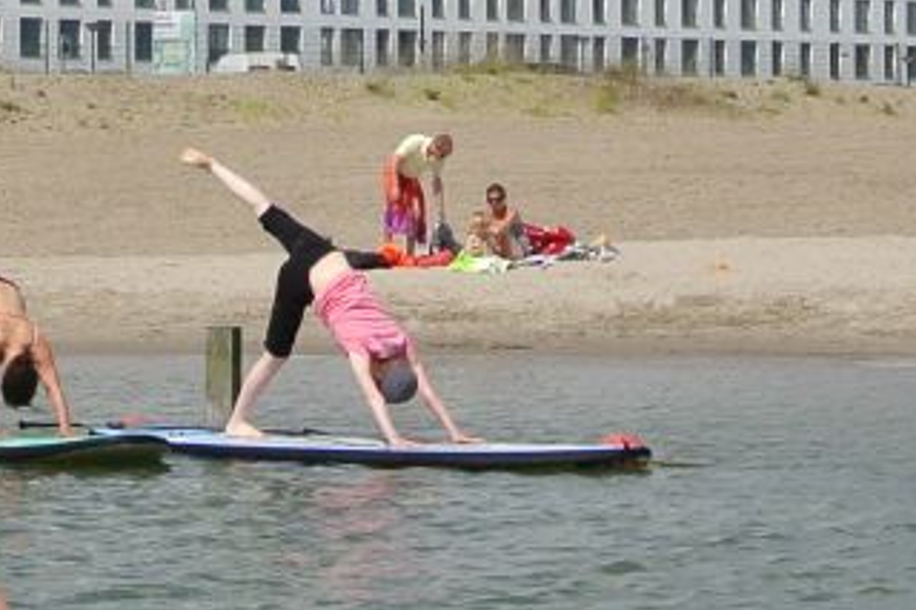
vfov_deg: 7.5
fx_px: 4654
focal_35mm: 183
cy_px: 172
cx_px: 206
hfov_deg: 11.2
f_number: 5
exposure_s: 1/1000
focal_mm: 14.5
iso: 100
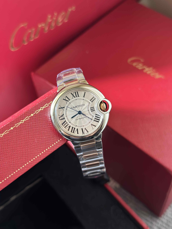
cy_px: 114
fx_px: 318
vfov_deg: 39.7
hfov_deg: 30.3
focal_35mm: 48
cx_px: 86
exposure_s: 1/117
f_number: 1.78
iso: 125
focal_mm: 6.86
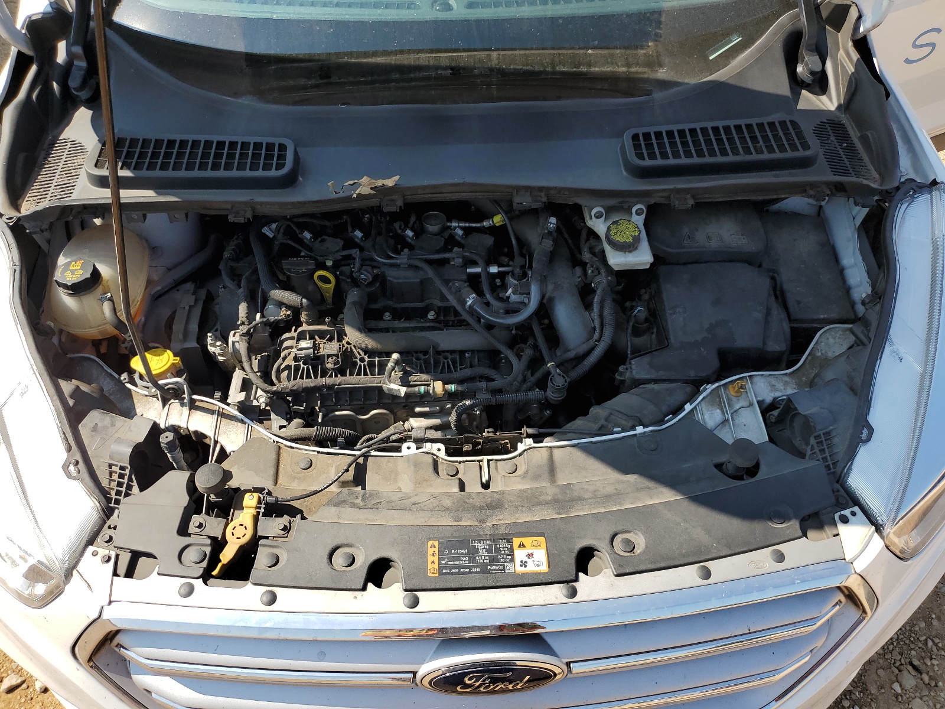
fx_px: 710
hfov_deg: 67.3
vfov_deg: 53.1
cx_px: 472
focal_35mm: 26
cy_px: 354
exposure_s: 1/2000
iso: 50
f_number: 1.5
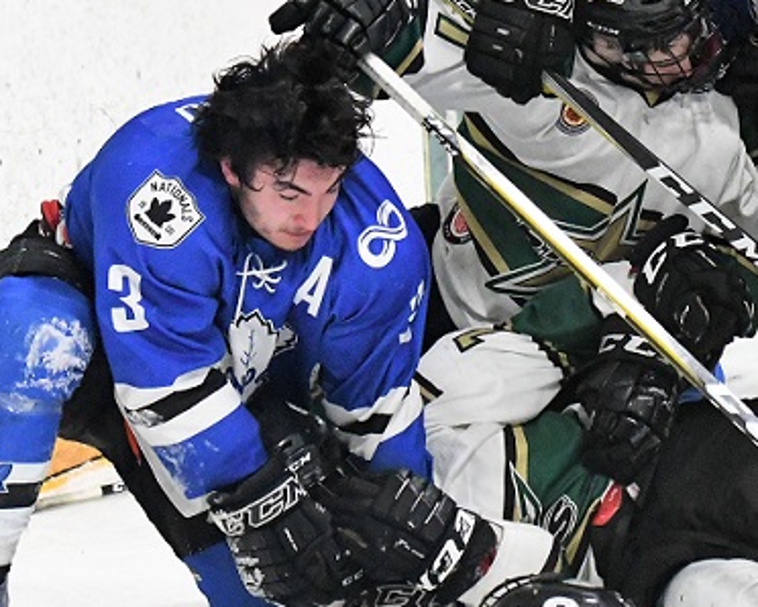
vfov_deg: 6.8
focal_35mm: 226
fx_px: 5073
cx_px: 791
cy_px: 108
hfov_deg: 8.5
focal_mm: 70
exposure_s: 1/800
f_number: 3.5
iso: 10000
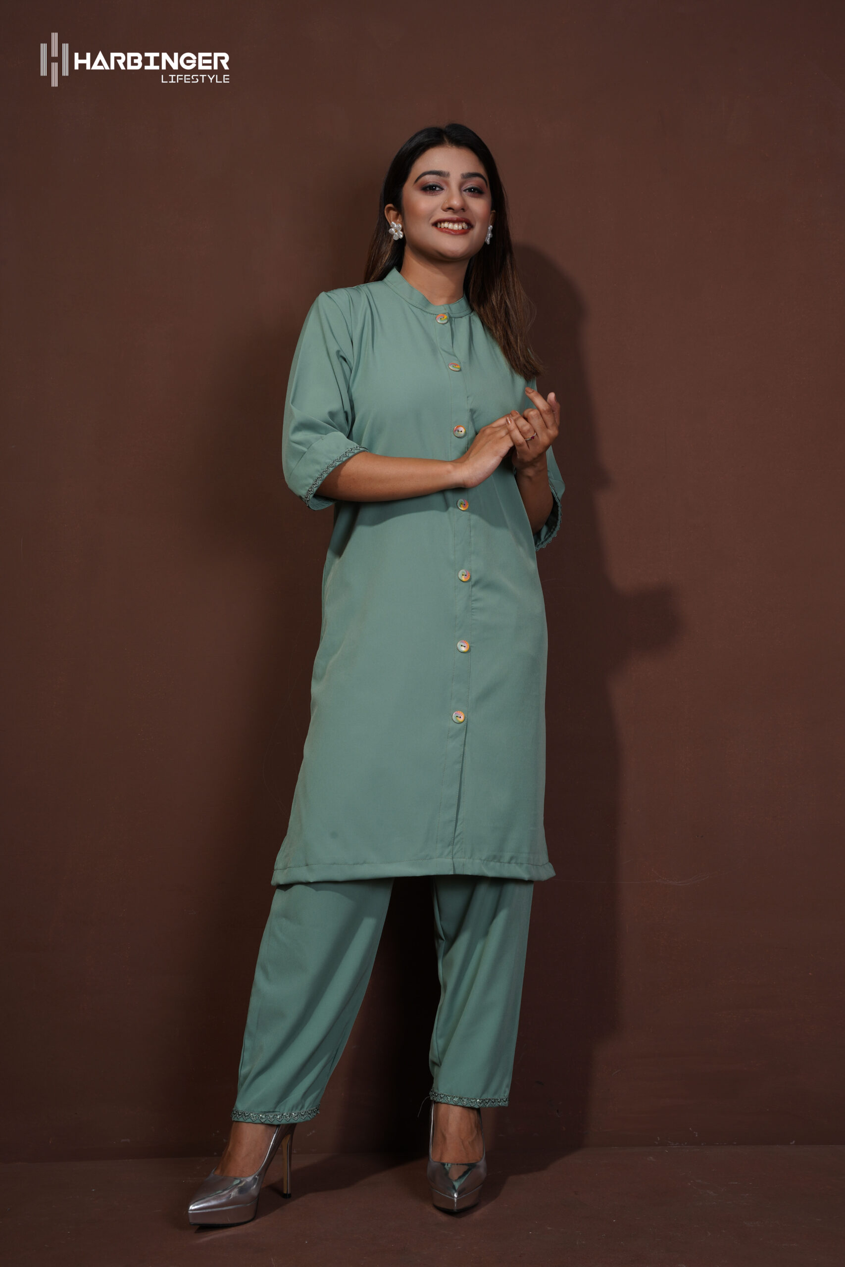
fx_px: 1609
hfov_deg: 29.4
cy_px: 634
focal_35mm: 46
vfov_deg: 43.0
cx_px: 422
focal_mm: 45.7
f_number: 14
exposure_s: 1/160
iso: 160
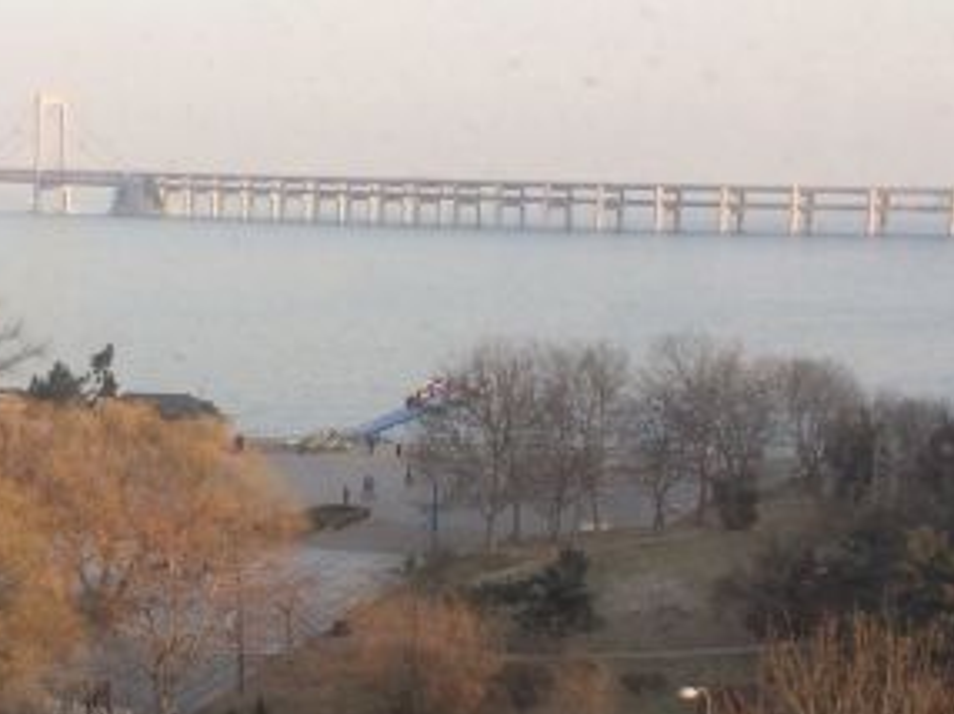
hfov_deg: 26.8
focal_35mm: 71
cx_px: 153
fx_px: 1955
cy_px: 499
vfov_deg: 20.6
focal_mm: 4.15
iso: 32
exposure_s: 1/380
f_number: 2.2
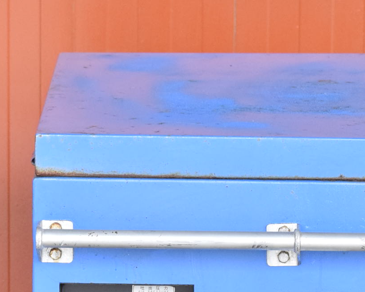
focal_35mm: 320
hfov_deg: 6.0
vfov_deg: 4.8
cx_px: 334
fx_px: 3456
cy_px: 390
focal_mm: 62
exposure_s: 1/640
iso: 1250
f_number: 6.3
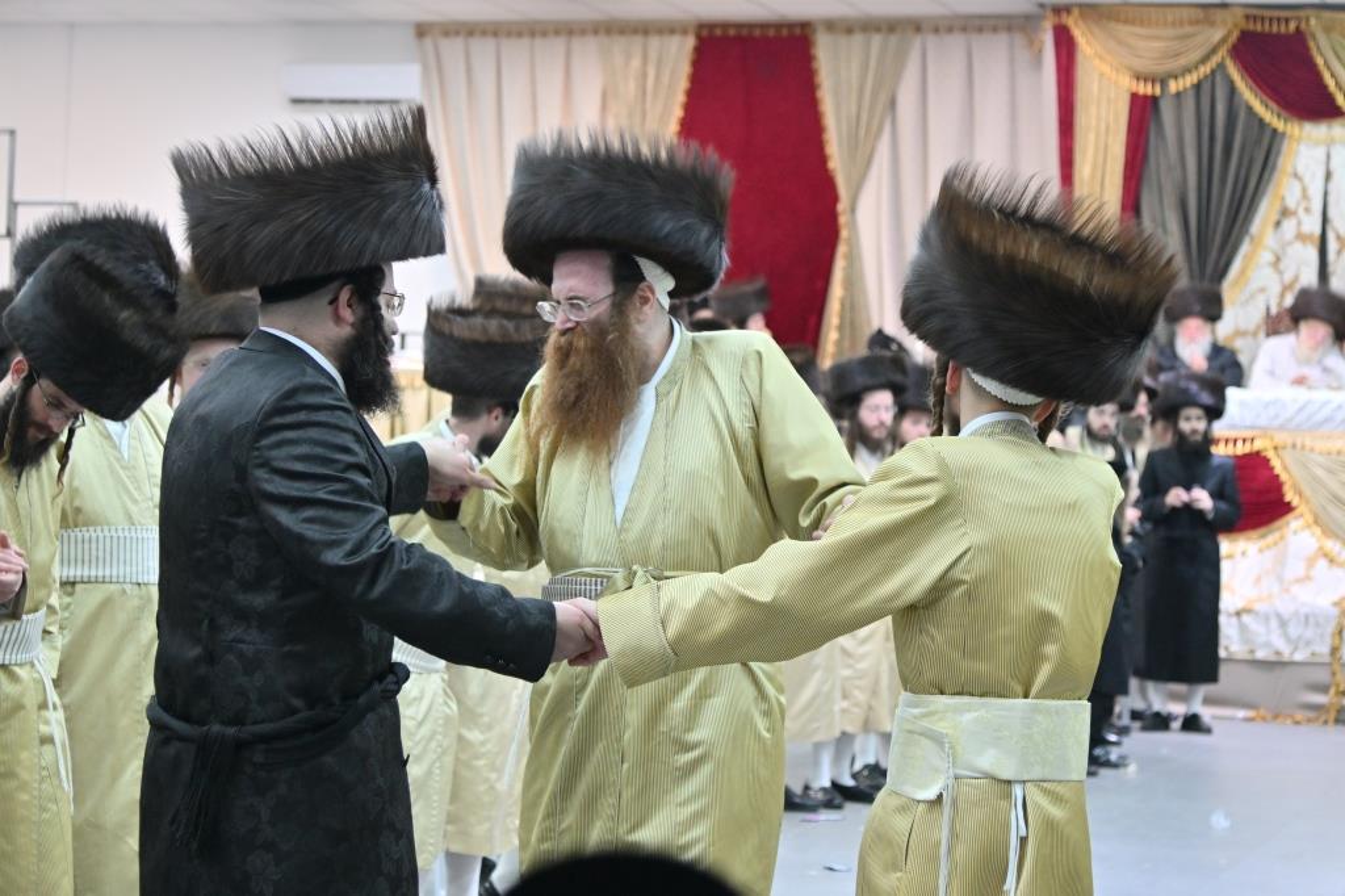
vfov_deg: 14.7
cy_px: 448
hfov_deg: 21.9
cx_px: 672
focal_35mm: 93
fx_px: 3473
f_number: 4
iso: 800
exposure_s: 1/160
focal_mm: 62
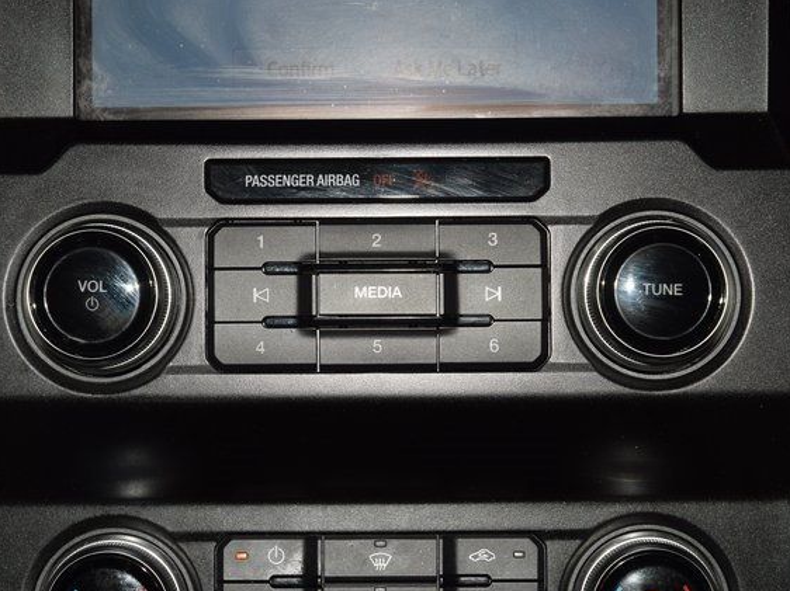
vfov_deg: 12.9
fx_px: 2623
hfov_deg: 17.1
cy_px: 296
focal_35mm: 115
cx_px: 377
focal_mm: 70
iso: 100
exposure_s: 1/125
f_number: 8
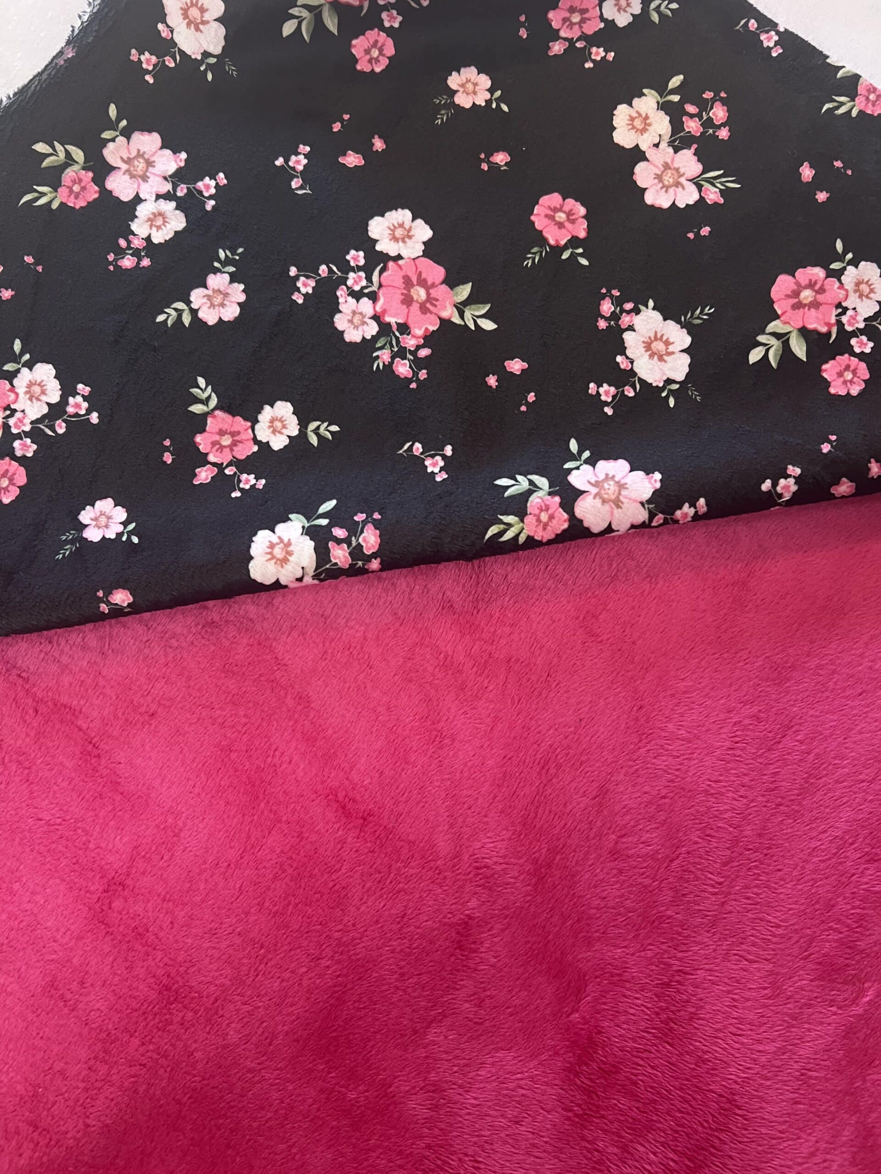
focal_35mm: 26
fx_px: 882
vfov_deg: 67.3
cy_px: 587
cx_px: 440
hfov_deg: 53.1
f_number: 1.5
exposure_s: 1/50
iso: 320
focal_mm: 5.7
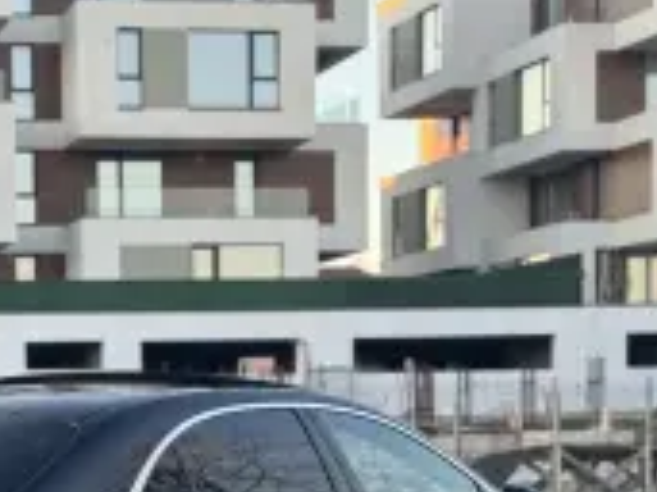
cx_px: 54
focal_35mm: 101
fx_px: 1916
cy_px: 511
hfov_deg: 19.1
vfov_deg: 14.4
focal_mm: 6.76
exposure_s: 1/176
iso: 50
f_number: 1.78
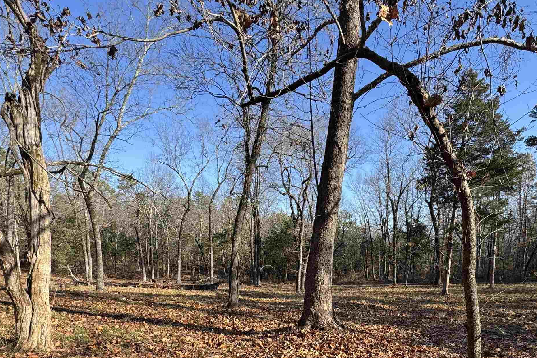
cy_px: 283
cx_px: 310
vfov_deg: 50.1
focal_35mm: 24
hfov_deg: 73.3
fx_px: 358
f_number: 2.2
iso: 40
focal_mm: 2.22
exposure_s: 1/522
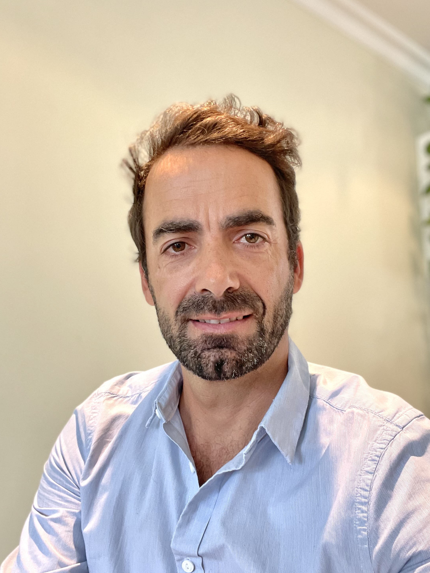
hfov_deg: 44.1
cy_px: 293
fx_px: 530
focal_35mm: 32
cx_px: 206
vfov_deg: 56.8
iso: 250
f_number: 2.2
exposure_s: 1/33
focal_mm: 2.71
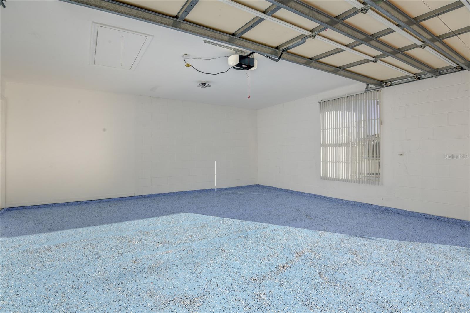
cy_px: 156
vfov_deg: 67.4
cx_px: 235
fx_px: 235
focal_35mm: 18
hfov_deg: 90.0
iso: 64
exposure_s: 1/20
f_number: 10
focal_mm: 18
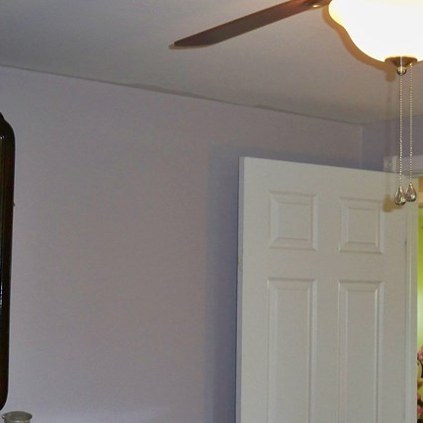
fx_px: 1023
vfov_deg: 23.2
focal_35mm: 74
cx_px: 270
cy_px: 285
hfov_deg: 23.3
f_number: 3.1
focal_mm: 6.3
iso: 200
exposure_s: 1/30
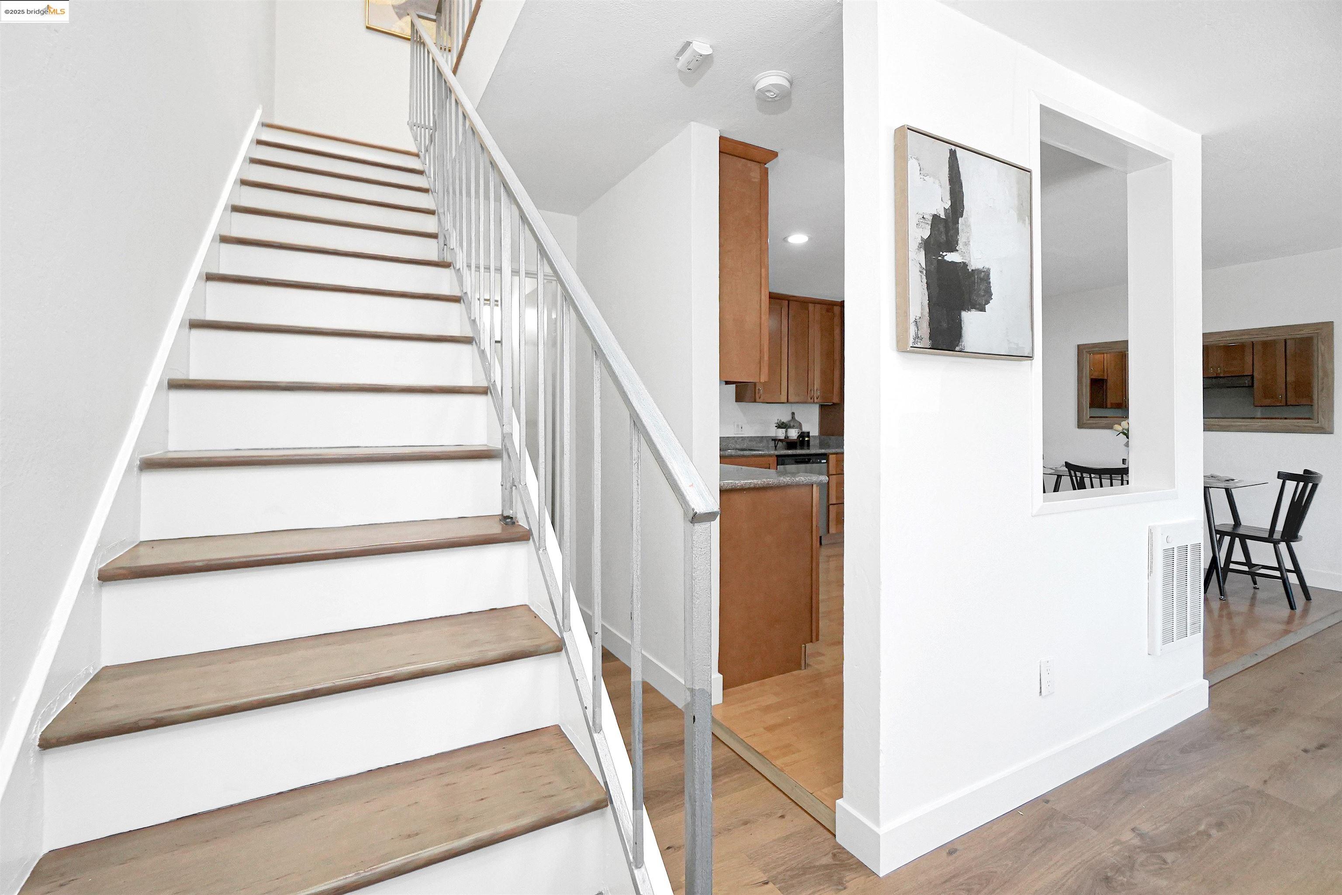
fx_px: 559
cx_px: 671
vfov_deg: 77.3
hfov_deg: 100.4
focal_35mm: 15
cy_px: 448
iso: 1000
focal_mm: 10
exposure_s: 1/250
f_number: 4
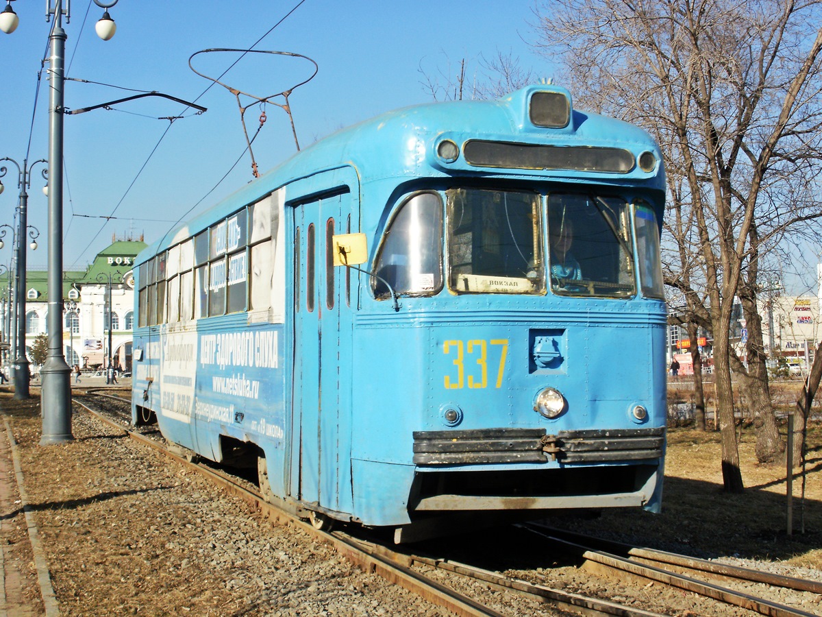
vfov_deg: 28.0
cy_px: 308
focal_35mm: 52
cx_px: 411
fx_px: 1235
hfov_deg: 36.8
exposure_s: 1/250
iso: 100
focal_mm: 9.1
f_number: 7
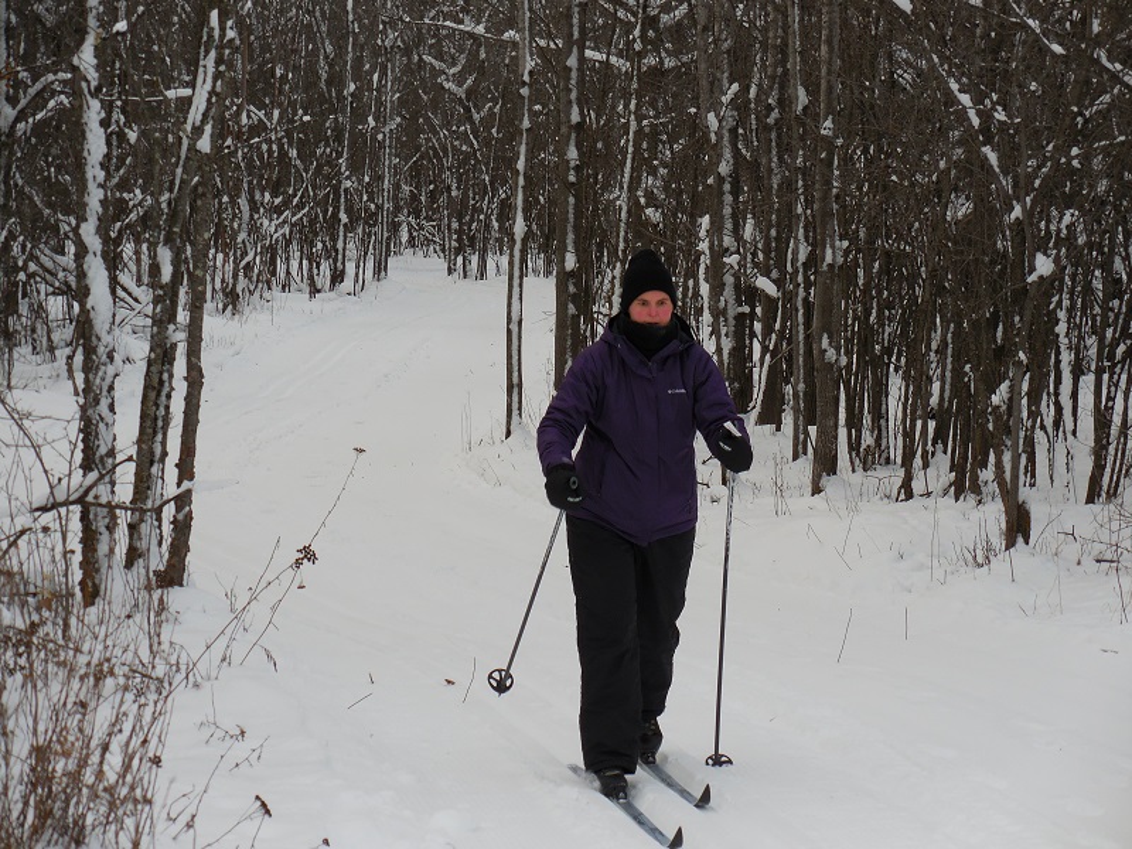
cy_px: 424
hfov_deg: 17.4
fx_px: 3695
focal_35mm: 113
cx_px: 566
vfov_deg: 13.1
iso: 125
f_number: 5.1
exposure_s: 1/250
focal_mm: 20.4
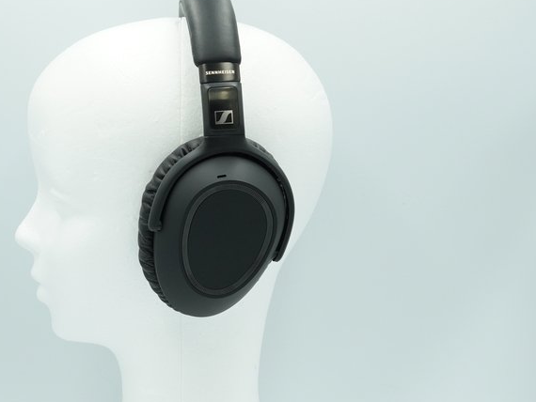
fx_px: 971
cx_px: 169
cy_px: 206
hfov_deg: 30.6
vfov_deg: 23.4
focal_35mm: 63
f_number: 8
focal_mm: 31
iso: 800
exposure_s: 1/160
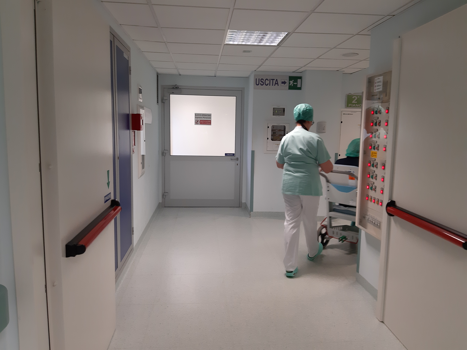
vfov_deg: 51.4
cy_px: 175
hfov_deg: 65.3
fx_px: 364
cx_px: 234
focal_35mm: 27
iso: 125
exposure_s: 1/50
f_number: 1.7
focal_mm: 3.93
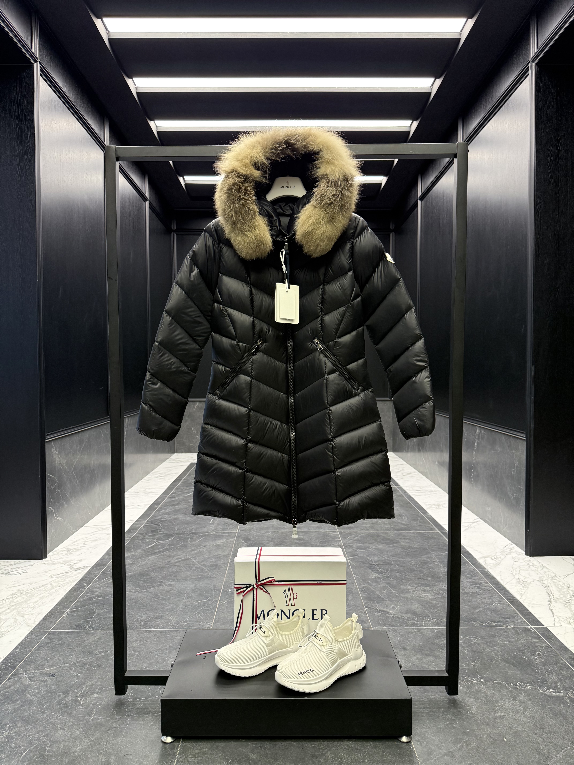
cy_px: 382
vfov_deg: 71.6
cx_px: 287
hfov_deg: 56.8
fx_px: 531
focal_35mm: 24
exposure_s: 1/100
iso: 250
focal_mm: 6.76
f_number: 1.78
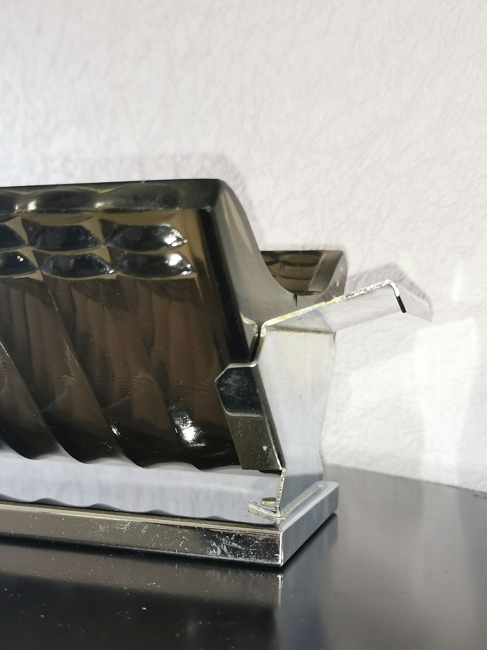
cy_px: 325
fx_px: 769
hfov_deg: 35.1
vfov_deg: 45.8
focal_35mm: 41
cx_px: 244
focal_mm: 5.58
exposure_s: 1/33.3
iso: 320
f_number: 1.8
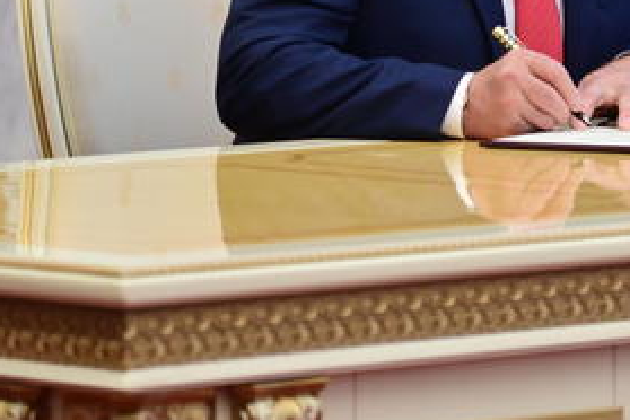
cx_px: 524
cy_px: 30
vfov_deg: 3.1
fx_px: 7682
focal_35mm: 439
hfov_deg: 4.7
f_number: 7.1
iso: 1600
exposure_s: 1/400
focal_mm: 175
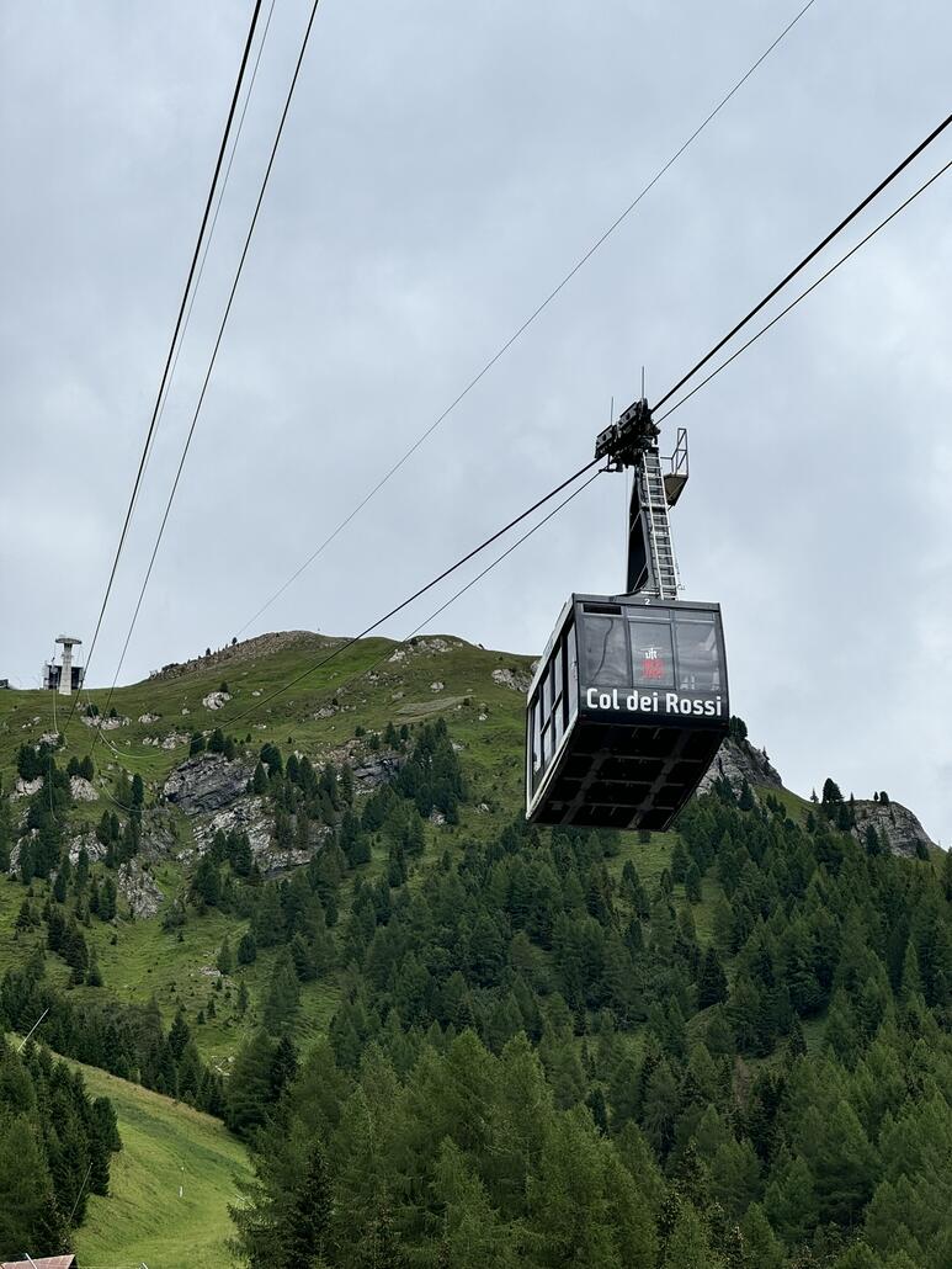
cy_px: 634
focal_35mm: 77
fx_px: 2822
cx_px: 476
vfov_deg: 25.3
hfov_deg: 19.1
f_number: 2.8
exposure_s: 1/483
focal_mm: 9
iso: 25
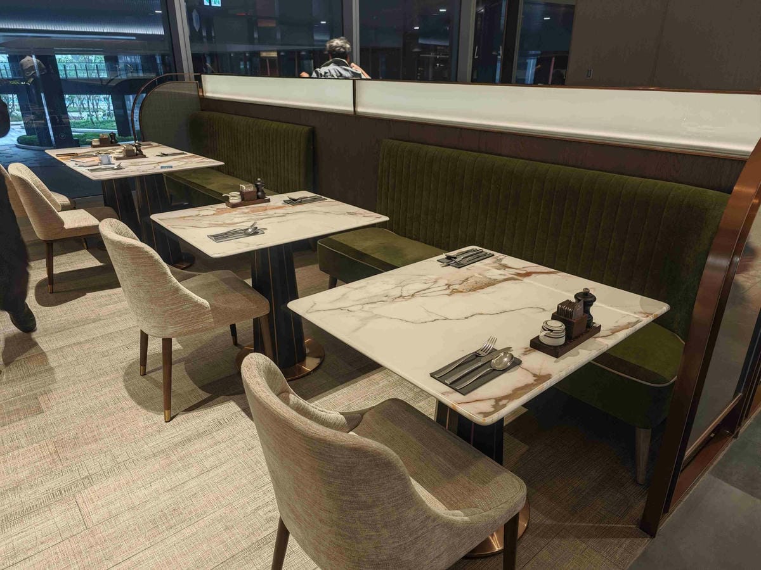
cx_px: 380
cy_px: 285
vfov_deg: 58.9
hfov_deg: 73.9
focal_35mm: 23
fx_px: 506
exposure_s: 1/24
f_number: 1.63
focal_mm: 8.72
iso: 800
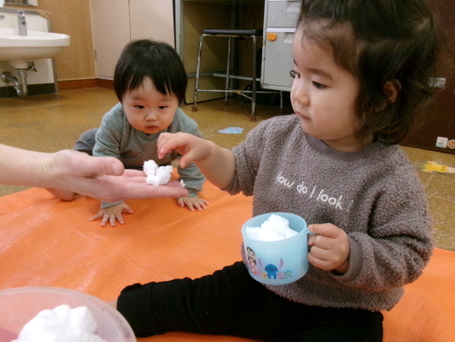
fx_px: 368
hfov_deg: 63.4
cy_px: 171
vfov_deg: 49.7
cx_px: 228
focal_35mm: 28
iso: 800
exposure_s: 1/125
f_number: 3.9
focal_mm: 5.1
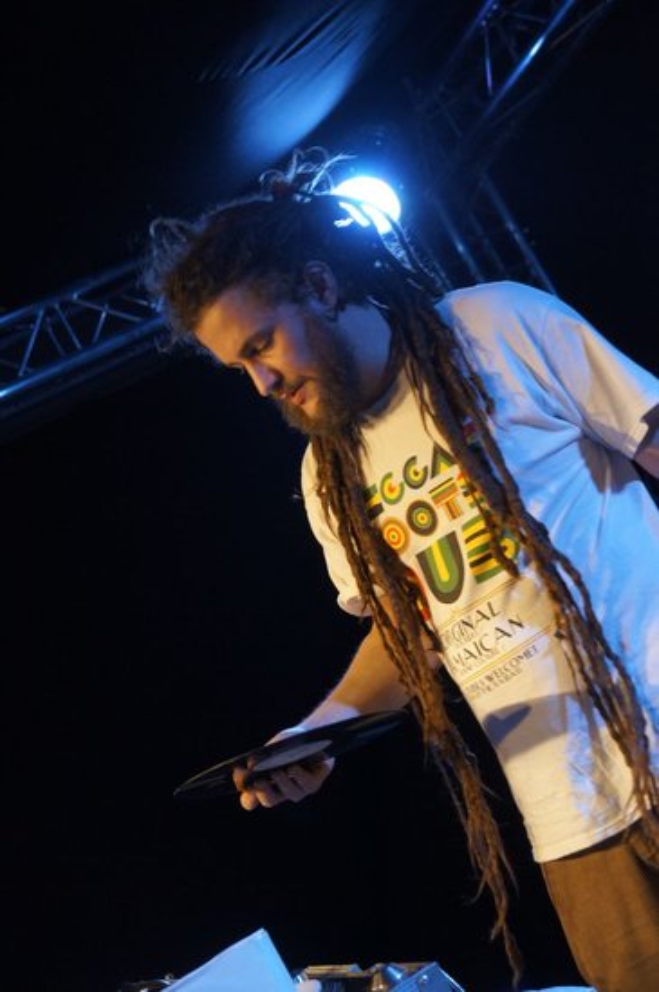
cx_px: 330
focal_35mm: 60
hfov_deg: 22.6
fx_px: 1650
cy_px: 496
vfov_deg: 33.4
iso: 1600
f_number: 5.6
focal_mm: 40
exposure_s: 1/100
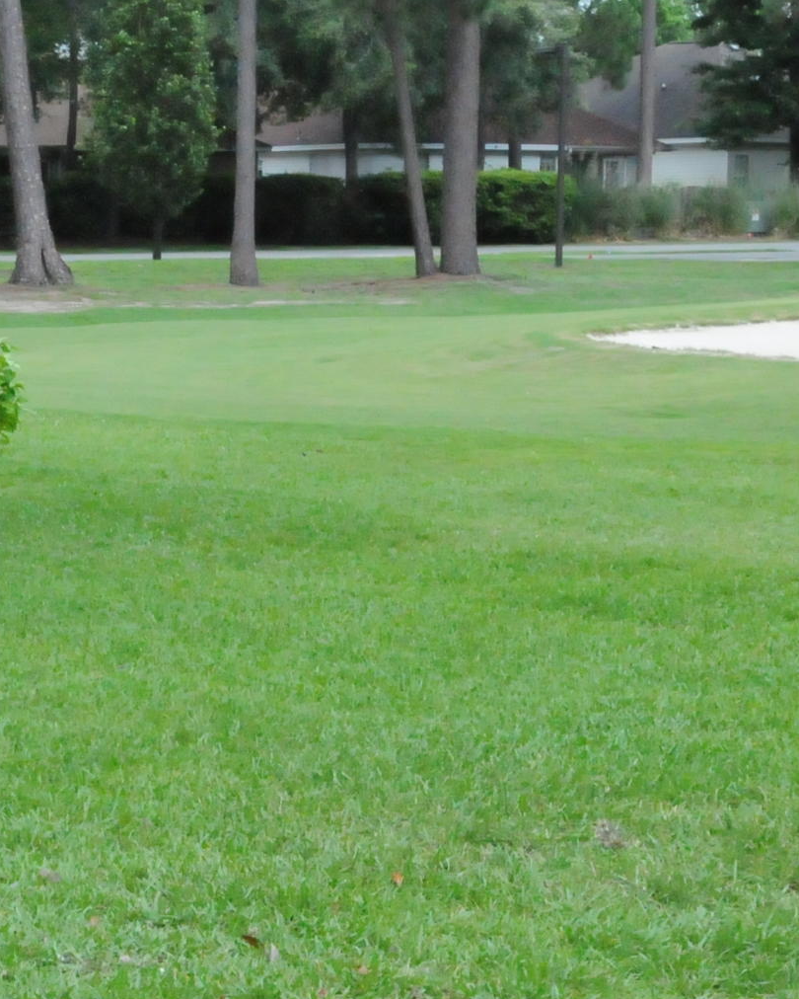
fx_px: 3694
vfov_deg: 15.3
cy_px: 769
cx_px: -308
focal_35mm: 125
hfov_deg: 11.9
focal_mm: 30
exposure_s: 1/800
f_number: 14
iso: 3200
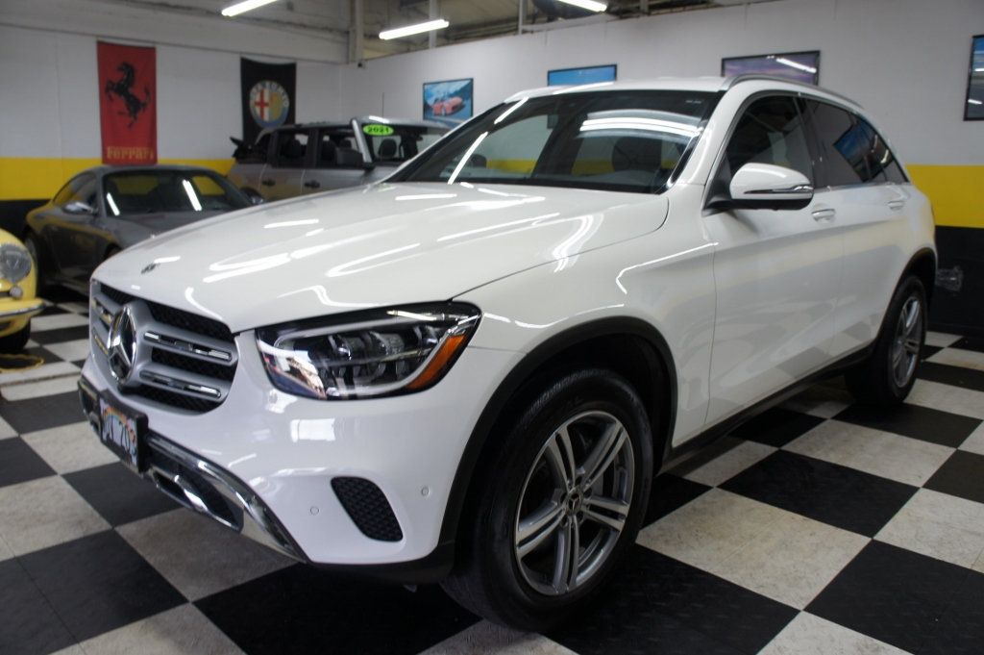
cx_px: 492
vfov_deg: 47.9
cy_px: 328
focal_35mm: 27
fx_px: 737
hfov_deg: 67.4
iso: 200
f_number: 4
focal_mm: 18
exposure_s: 1/40
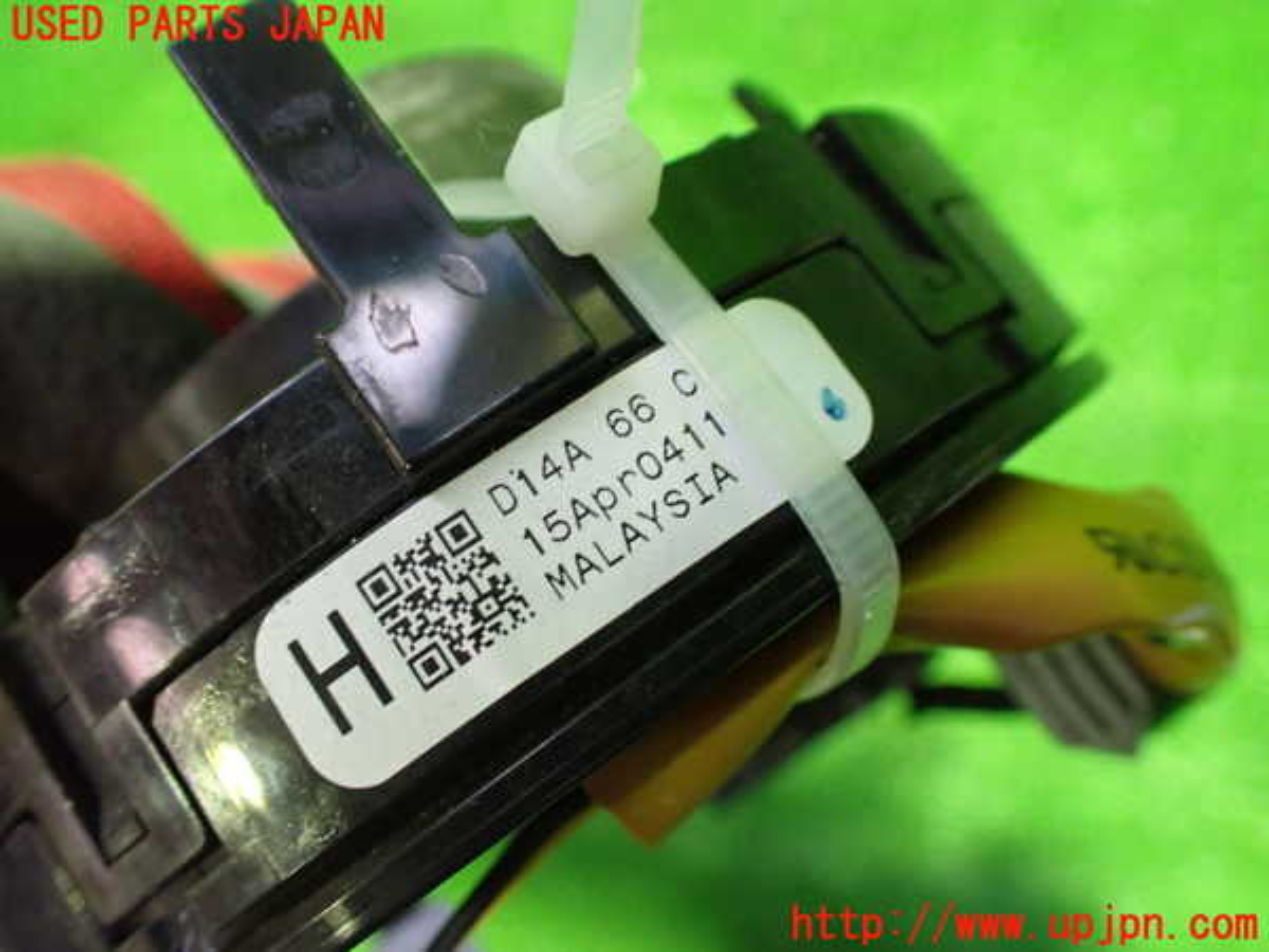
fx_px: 1100
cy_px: 476
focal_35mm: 30
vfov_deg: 46.8
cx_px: 634
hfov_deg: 60.0
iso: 1000
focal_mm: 5.4
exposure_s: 1/30
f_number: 2.3
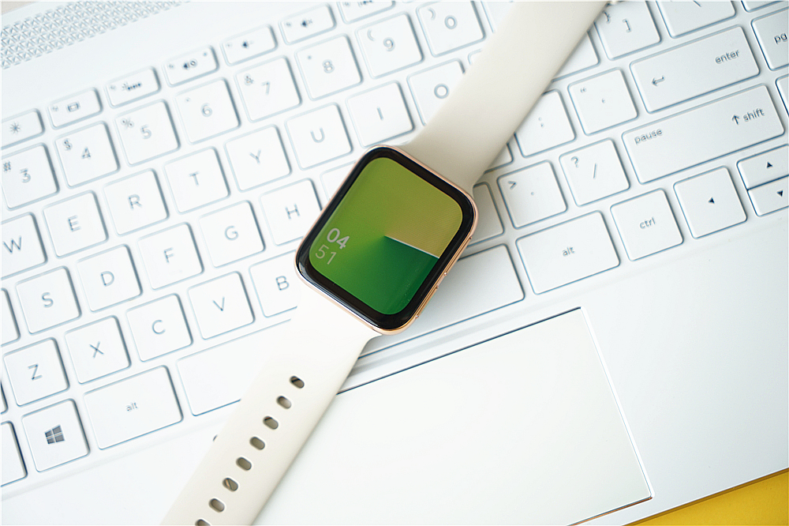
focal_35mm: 59
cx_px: 394
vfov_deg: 23.0
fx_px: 1293
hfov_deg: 33.9
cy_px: 263
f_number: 4.5
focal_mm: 59
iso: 320
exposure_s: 1/100
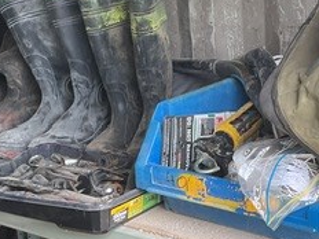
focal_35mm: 80
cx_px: 242
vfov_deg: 18.4
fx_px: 737
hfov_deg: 24.1
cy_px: 71
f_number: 1.8
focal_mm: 3
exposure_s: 1/60
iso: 40
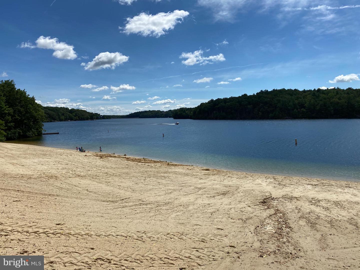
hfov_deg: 67.3
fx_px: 270
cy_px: 135
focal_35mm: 26
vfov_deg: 53.1
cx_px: 180
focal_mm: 4.25
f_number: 1.8
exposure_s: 1/6410
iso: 32
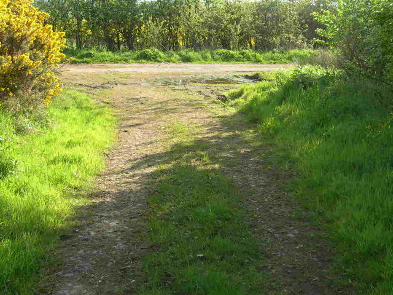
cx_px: 196
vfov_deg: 28.6
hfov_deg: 37.5
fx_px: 579
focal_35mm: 51
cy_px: 148
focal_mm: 10.6
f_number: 5.4
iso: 50
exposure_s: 1/79.4
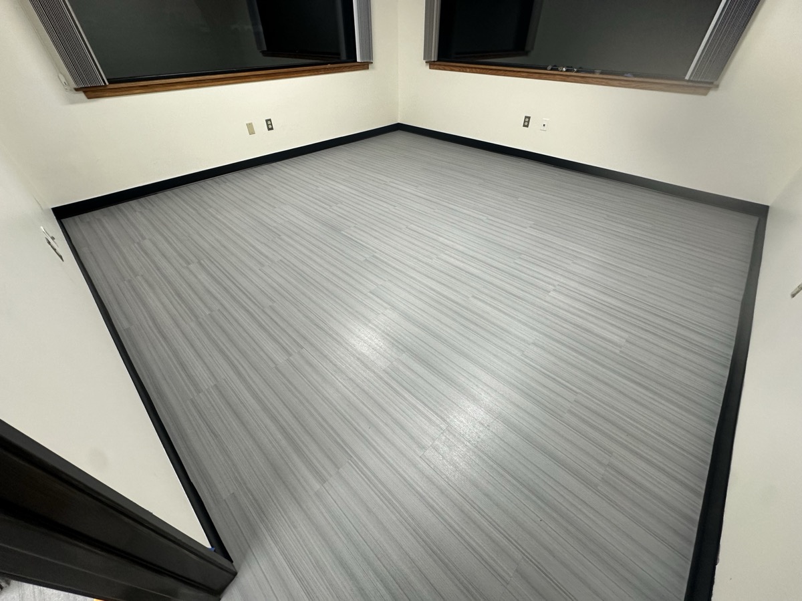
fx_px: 324
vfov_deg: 85.7
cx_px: 401
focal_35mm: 14
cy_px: 300
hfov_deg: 102.1
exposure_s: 1/120
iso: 160
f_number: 2.2
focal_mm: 2.22
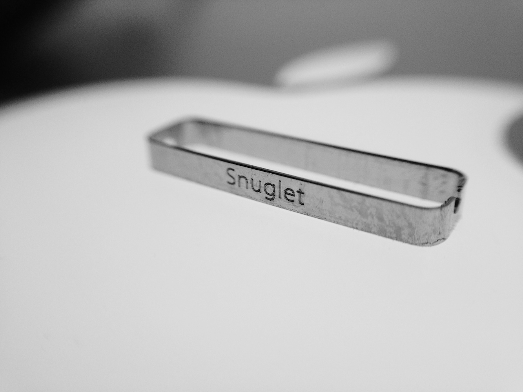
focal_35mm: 33
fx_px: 499
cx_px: 262
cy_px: 196
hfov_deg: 55.3
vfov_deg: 43.0
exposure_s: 1/60
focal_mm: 4.12
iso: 50
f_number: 2.4
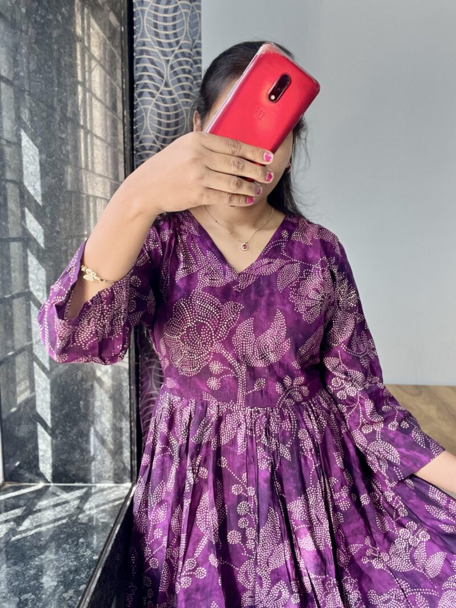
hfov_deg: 46.8
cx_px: 228
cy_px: 304
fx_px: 527
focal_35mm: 30
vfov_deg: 60.0
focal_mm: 2.71
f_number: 2.2
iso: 160
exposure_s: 1/50
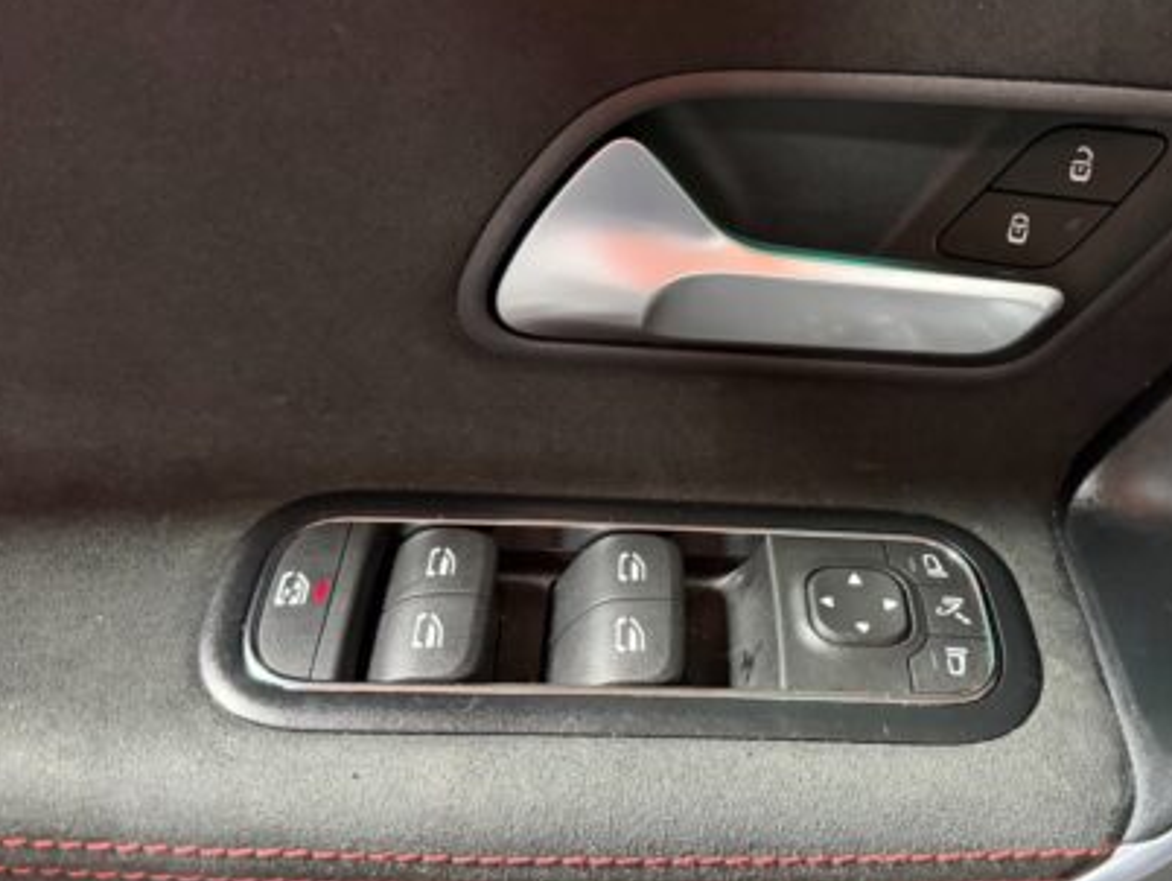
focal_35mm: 37
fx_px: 1253
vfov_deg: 38.5
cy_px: 337
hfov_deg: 49.5
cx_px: 743
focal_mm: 6.76
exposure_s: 1/33
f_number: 1.78
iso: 1000
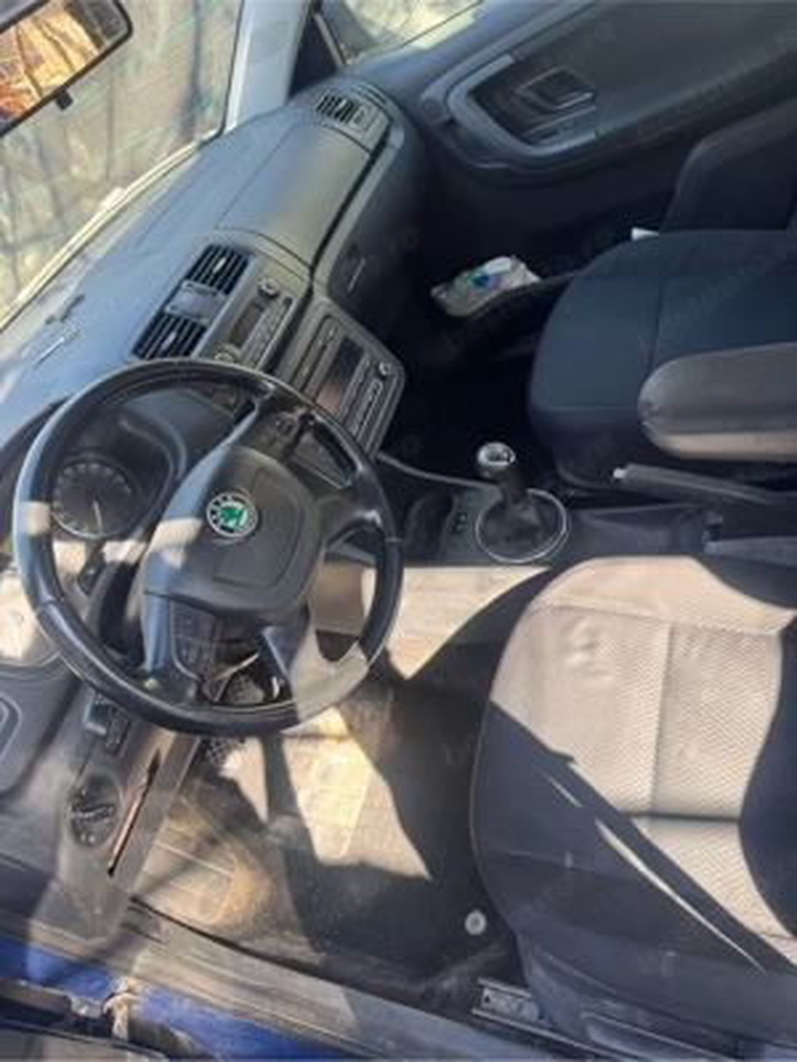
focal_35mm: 24
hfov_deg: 56.8
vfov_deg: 71.6
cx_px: 398
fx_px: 737
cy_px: 531
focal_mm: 6.76
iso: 100
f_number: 1.78
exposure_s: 1/121
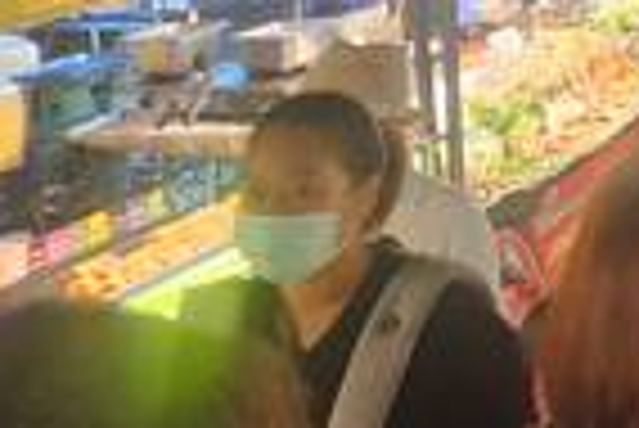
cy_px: -275
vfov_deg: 15.2
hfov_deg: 20.8
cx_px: 990
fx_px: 1439
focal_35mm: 81
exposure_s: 1/100
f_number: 1.8
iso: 500
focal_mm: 5.54
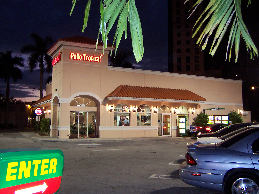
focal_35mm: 36
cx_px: 130
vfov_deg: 39.7
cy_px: 97
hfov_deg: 51.4
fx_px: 269
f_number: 2.8
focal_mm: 5.6
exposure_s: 1/8
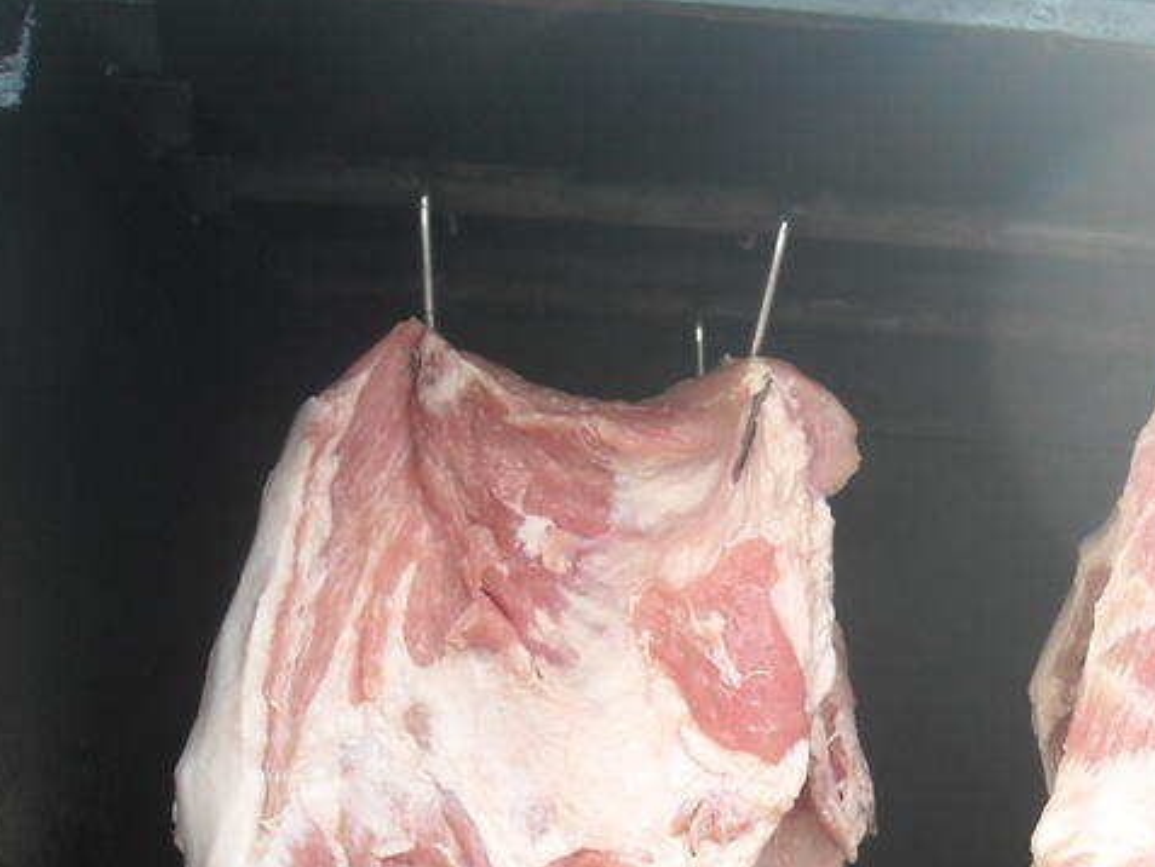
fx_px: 2203
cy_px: 796
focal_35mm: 66
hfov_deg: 28.5
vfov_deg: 21.7
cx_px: 995
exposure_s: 1/250
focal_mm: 5.7
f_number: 2.8
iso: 168
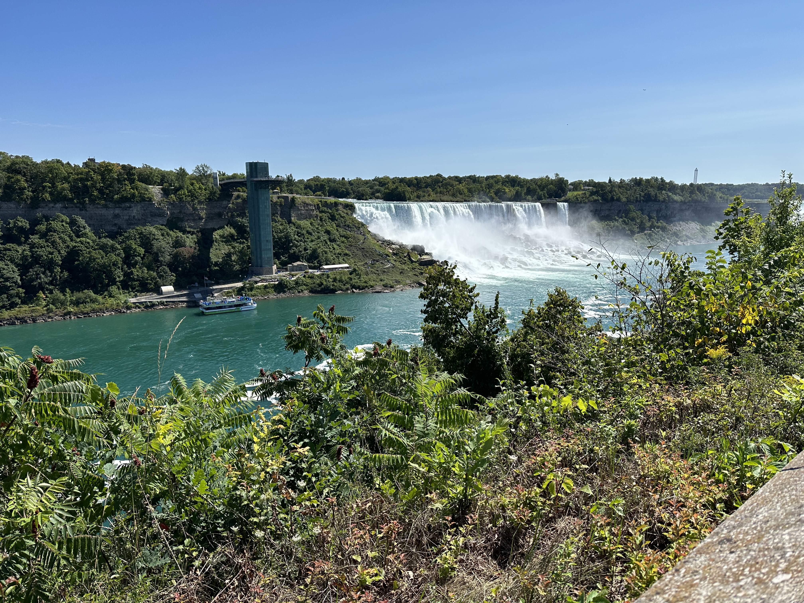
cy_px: 302
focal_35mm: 24
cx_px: 402
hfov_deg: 71.6
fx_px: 557
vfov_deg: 56.8
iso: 80
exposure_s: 1/5848
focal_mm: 6.86
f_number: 1.78
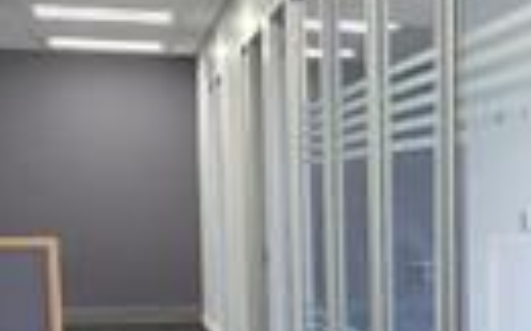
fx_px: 1229
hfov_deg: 22.7
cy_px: 343
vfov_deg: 15.0
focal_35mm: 85
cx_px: 617
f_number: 1.9
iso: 250
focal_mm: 2.2
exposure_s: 1/100
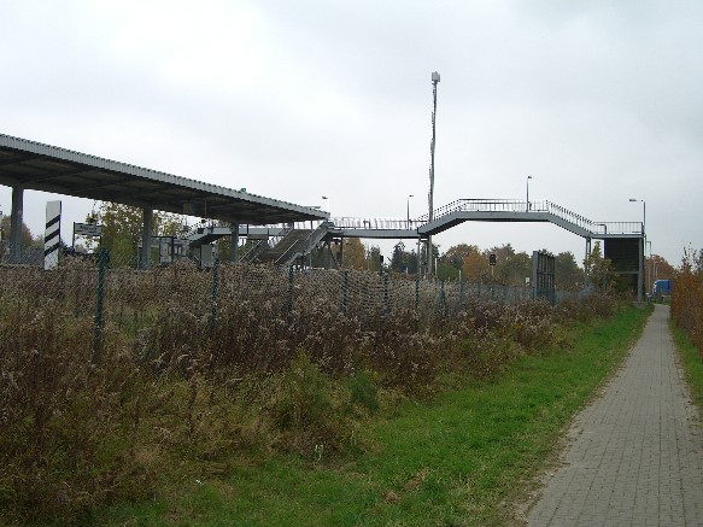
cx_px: 352
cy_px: 264
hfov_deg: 41.2
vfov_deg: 31.5
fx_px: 934
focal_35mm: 46
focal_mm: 9.5
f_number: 3.1
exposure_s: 1/160
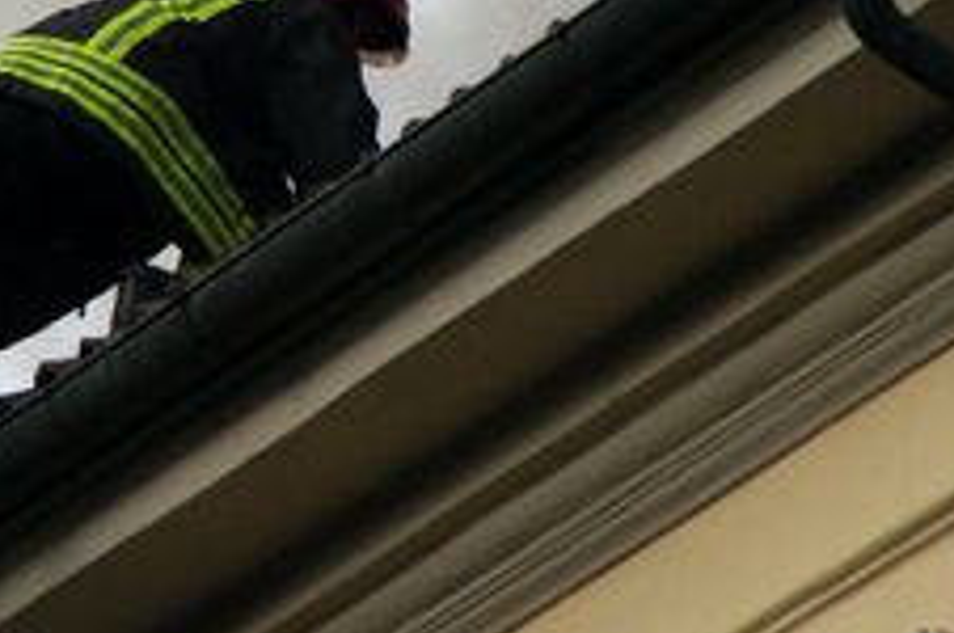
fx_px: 28817
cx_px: 321
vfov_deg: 1.3
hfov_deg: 1.9
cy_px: 0
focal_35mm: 1089
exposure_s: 1/640
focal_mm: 200
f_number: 7.1
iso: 400
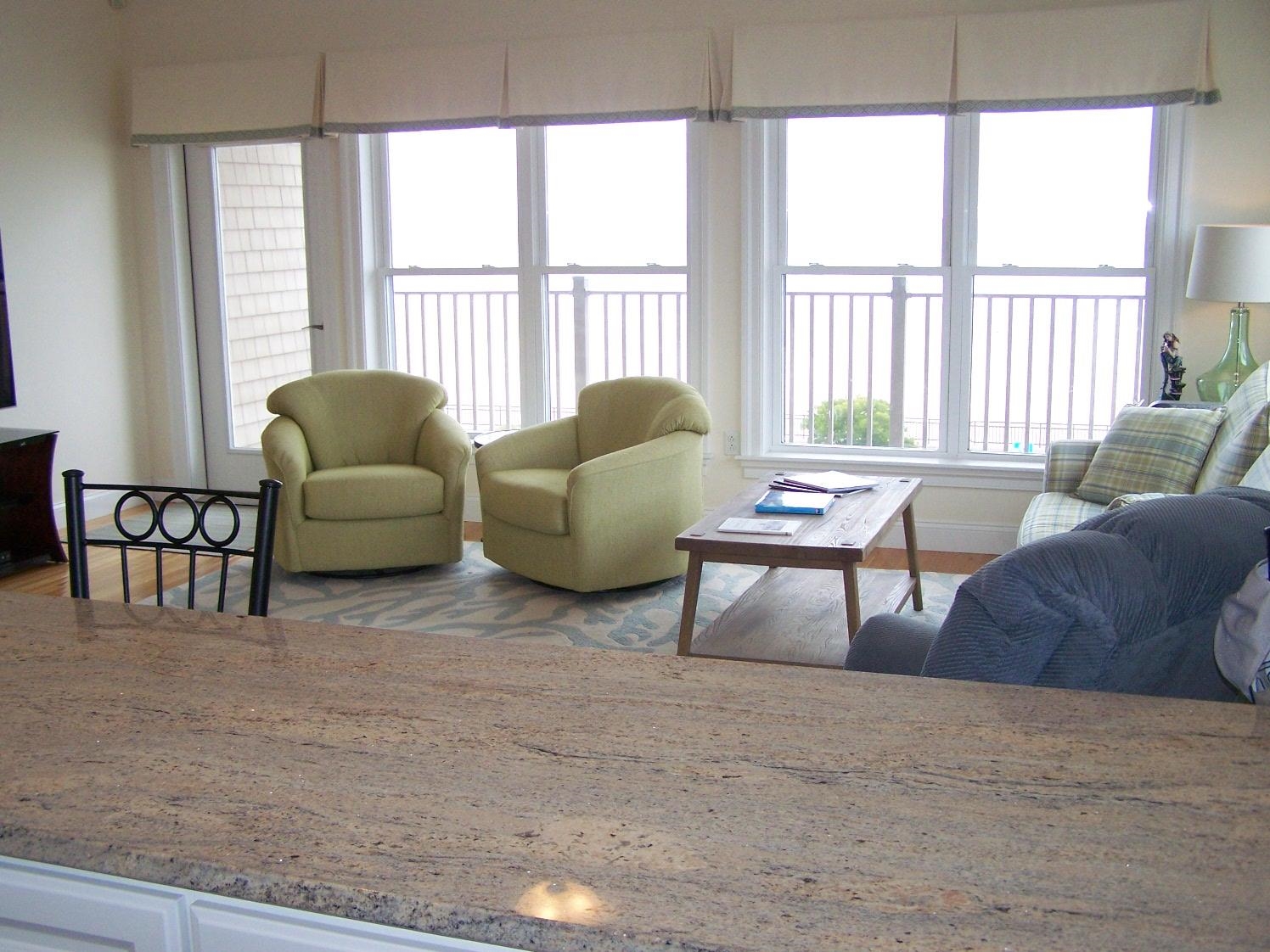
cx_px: 635
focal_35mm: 38
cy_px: 476
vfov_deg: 37.7
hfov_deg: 49.0
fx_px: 1394
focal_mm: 6.3
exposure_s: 1/100
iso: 160
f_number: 2.8
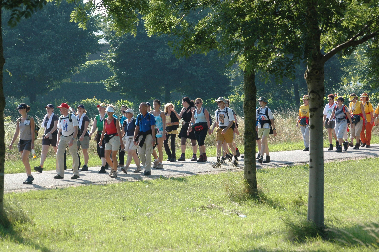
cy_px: 126
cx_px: 190
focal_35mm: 180
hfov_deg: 11.4
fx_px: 1893
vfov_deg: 7.6
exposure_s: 1/500
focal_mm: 120
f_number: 5.6
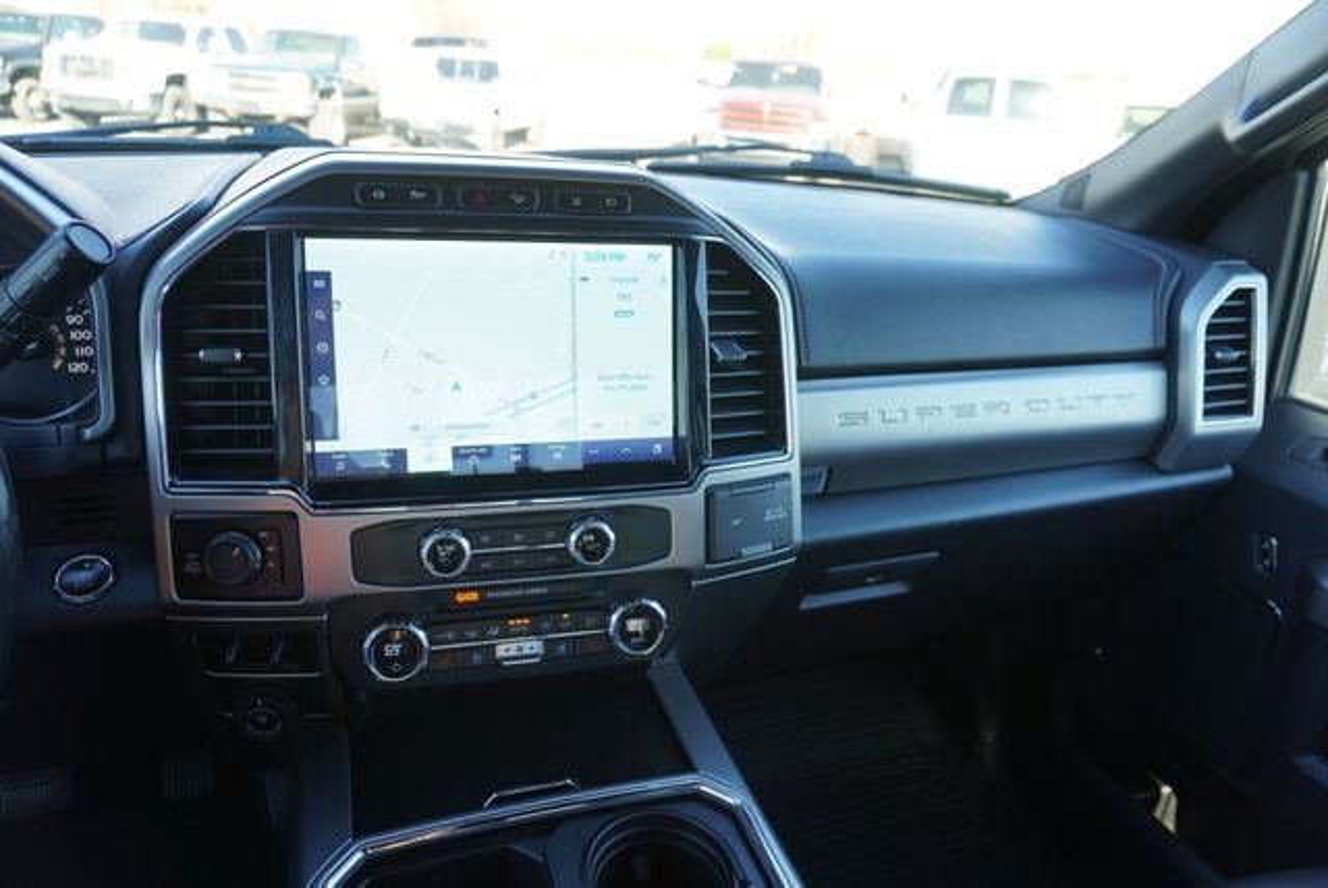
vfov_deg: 53.2
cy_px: 444
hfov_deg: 73.7
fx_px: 886
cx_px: 664
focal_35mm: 24
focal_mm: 16
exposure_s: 1/60
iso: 125
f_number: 4
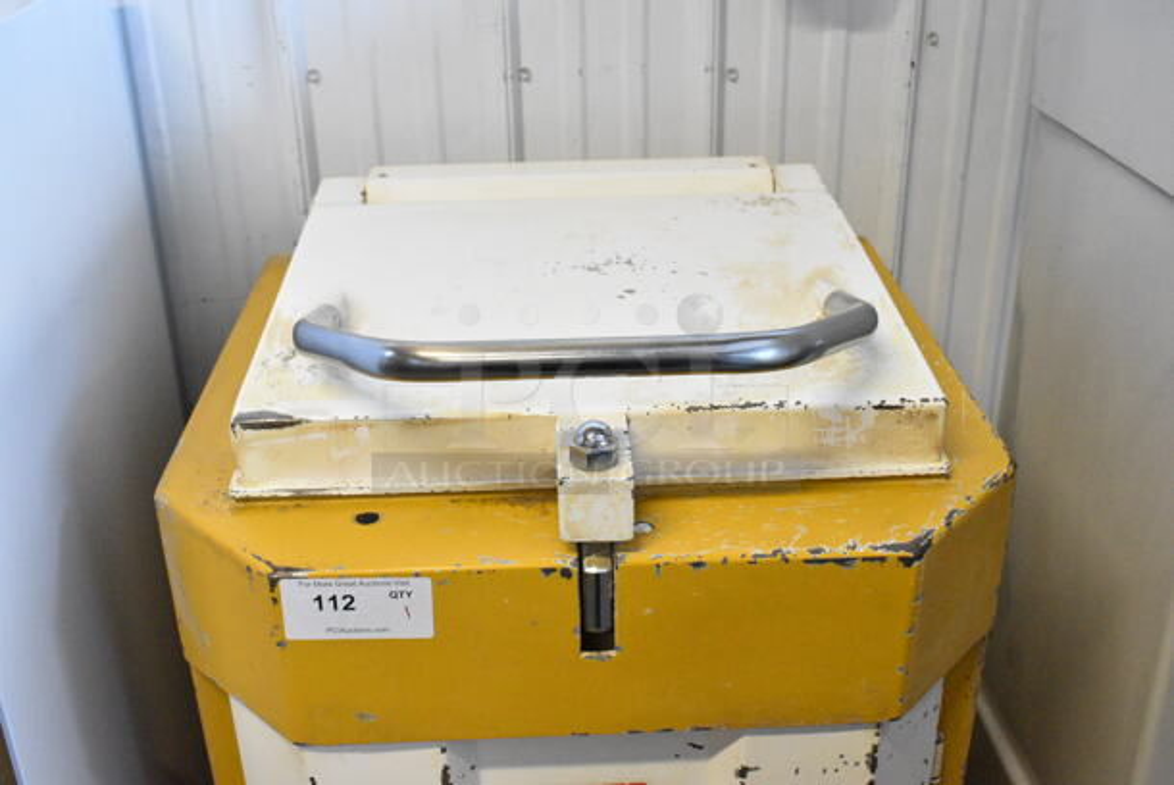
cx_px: 587
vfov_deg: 34.3
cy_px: 392
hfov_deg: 49.5
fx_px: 1273
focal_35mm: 39
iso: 6400
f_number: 8
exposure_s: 1/200
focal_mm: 26
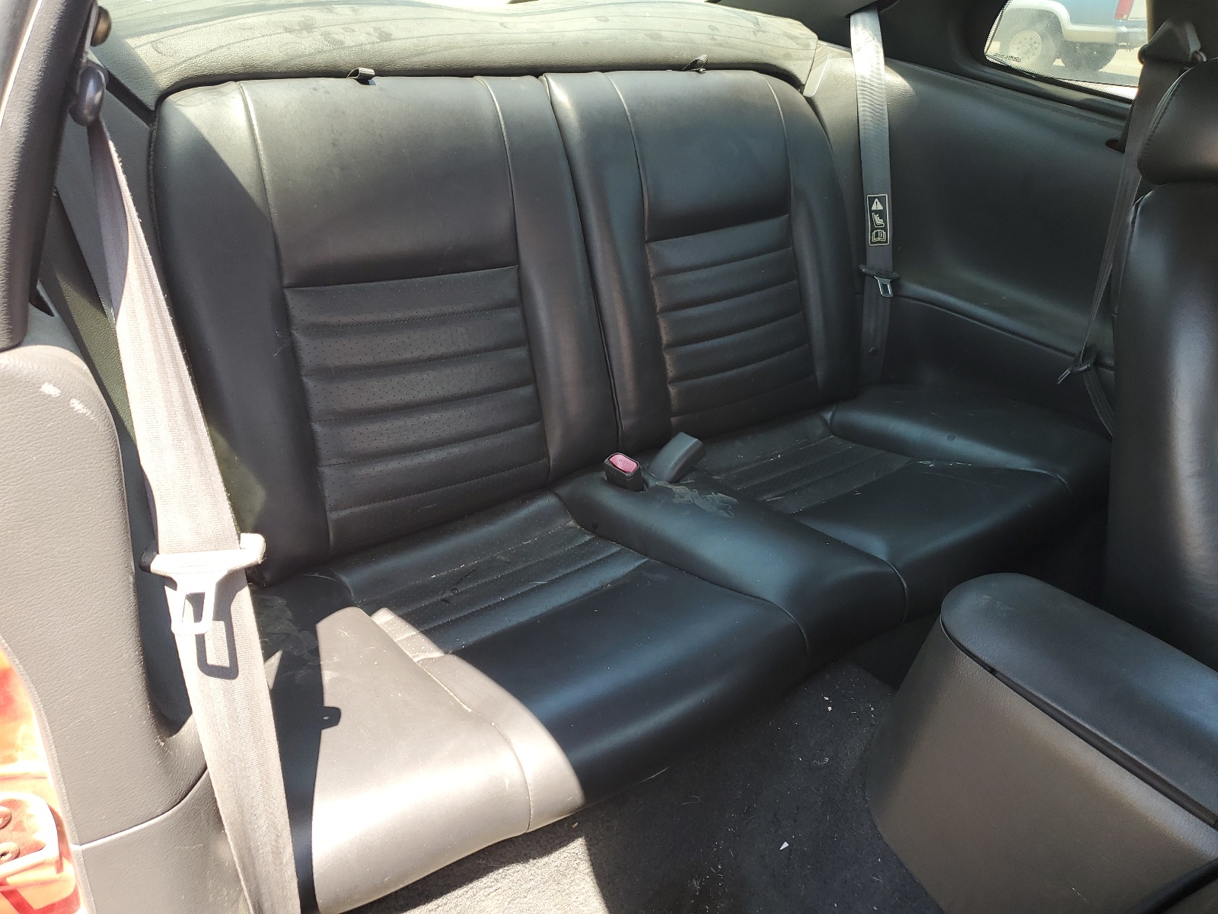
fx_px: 915
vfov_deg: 53.1
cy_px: 457
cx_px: 609
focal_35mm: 26
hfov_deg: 67.3
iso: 50
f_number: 1.5
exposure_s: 1/192
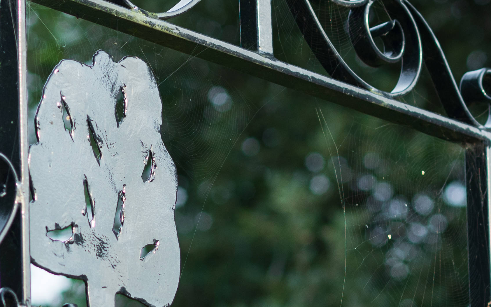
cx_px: 211
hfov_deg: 6.8
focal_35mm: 311
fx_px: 4161
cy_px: 423
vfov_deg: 4.2
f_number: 4
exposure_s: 1/1000
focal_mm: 85
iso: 280
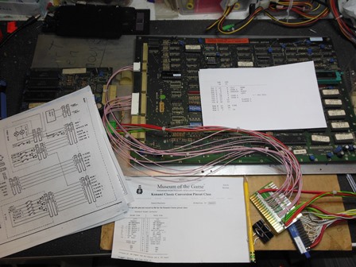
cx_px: 178
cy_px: 134
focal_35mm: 29
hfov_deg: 61.7
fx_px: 298
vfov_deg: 48.2
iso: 125
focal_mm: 5.2
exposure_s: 1/30
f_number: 3.3
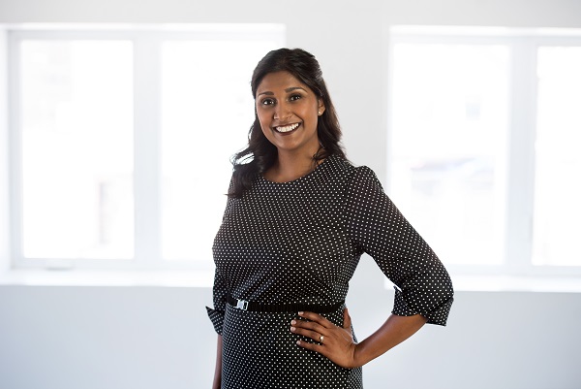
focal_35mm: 75
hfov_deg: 27.0
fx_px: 1211
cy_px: 194
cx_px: 290
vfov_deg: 18.2
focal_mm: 75
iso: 1000
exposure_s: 1/400
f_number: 3.2
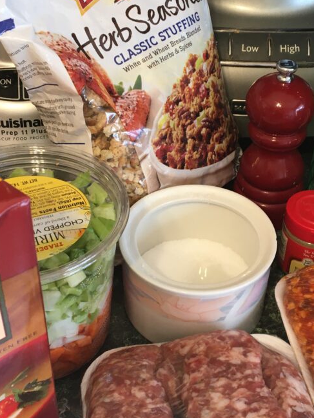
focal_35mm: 56
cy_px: 190
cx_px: 171
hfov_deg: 26.1
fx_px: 677
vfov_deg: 34.3
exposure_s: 1/30
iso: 50
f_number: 2.2
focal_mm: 4.15
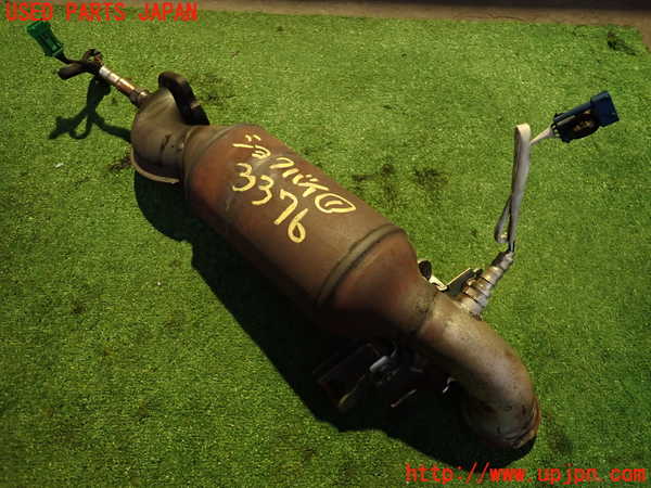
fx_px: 470
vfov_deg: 54.9
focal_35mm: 25
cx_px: 326
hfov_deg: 69.4
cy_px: 244
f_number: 2
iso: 400
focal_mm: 4.5
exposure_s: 1/30
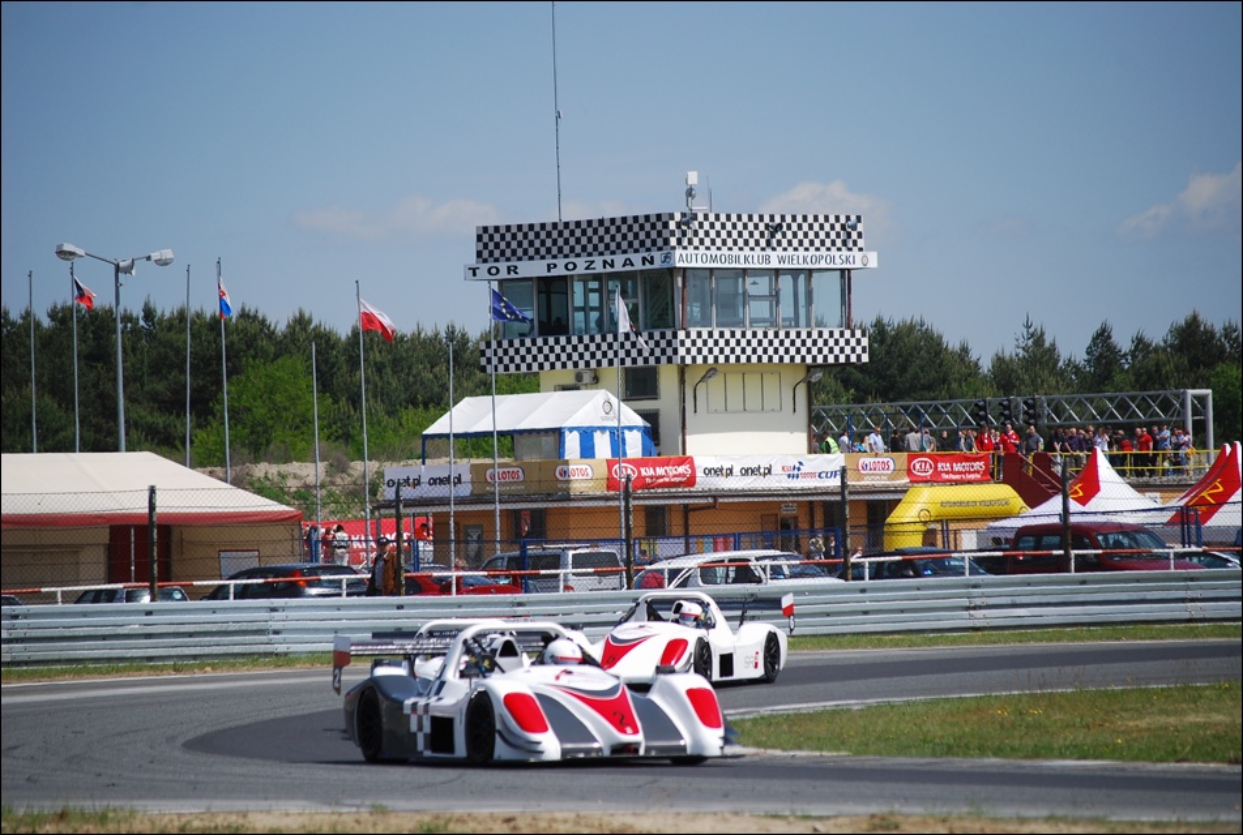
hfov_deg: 10.1
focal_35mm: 202
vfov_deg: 6.8
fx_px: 7009
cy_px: 418
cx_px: 622
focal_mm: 135
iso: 140
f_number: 5
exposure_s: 1/1000
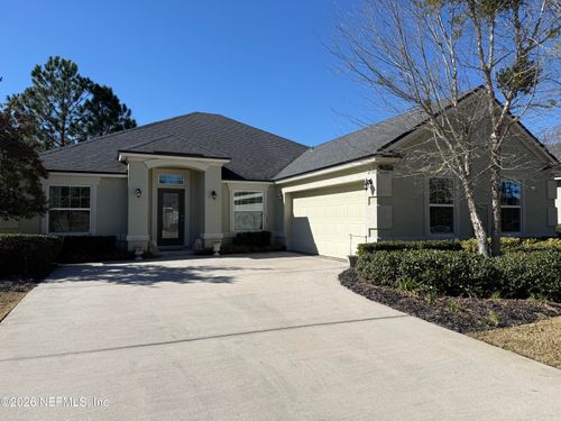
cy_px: 210
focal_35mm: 24
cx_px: 280
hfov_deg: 71.6
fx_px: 389
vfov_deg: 56.8
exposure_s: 1/5319
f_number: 1.78
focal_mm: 6.76
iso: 80
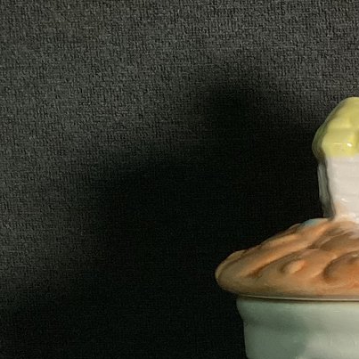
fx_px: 1209
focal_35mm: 103
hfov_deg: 15.0
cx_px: 615
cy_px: 498
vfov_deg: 15.8
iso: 125
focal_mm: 3.3
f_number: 2.4
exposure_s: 1/60
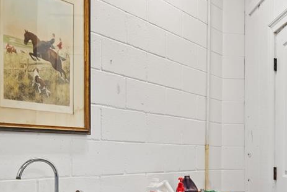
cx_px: 164
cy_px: 158
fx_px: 344
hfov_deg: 45.2
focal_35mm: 43
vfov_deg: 30.3
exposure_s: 1/8
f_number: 9
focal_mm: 13
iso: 250
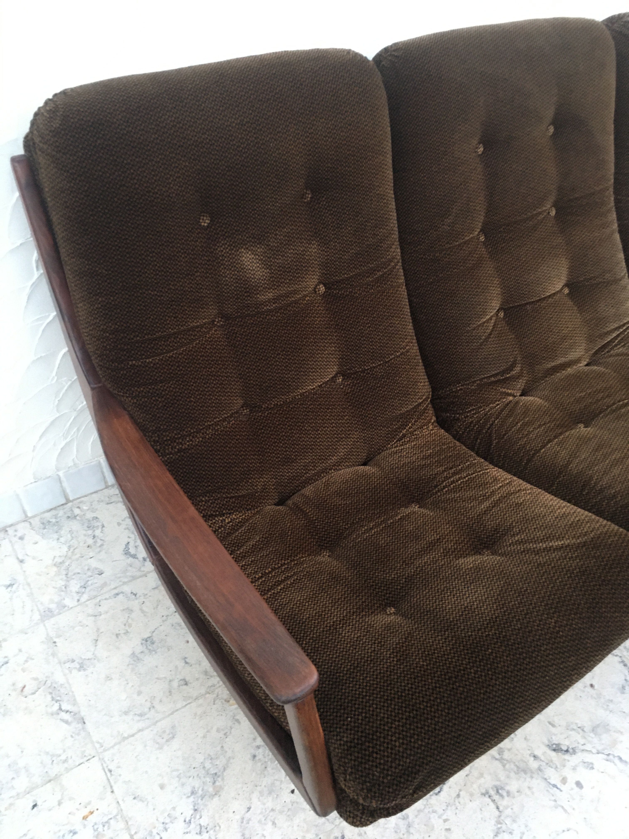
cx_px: 314
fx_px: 703
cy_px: 420
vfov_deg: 61.7
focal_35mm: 29
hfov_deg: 48.2
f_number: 2.2
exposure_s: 1/20
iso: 200
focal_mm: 4.15
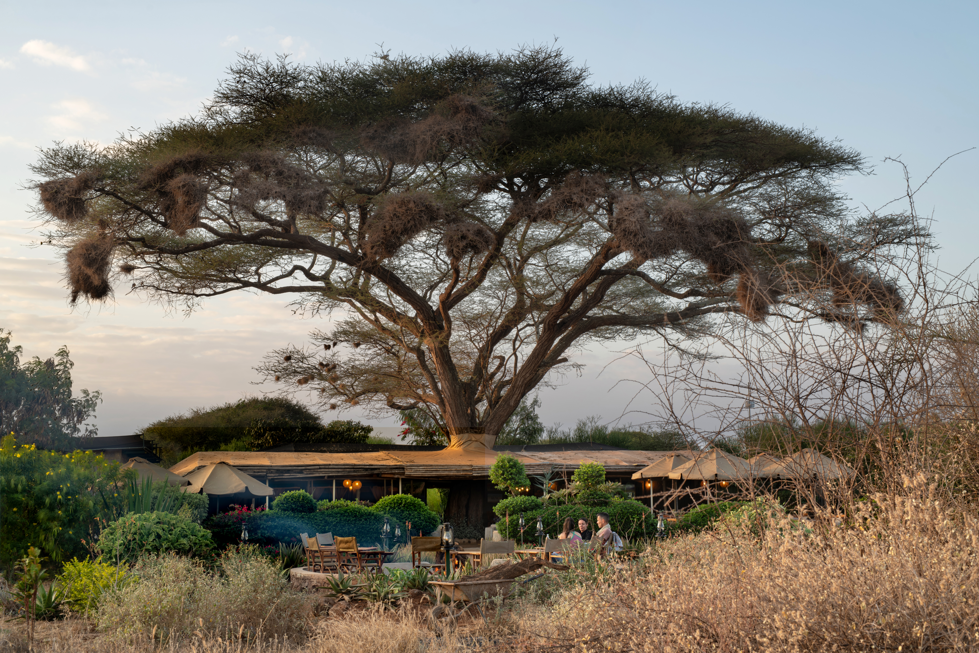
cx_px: 490
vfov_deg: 27.0
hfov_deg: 39.6
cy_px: 326
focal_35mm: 50
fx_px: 1360
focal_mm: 50
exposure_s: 1/13
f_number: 11
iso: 31
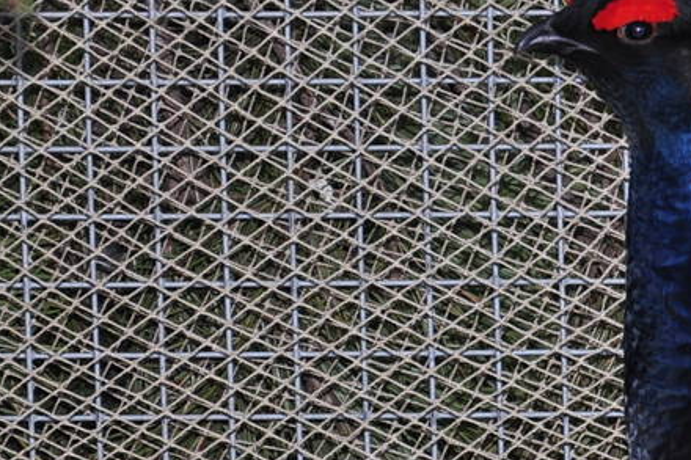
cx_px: 939
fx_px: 10971
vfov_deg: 2.4
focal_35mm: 572
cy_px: 395
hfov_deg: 3.6
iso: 200
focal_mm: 105
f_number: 5.6
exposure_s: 1/60
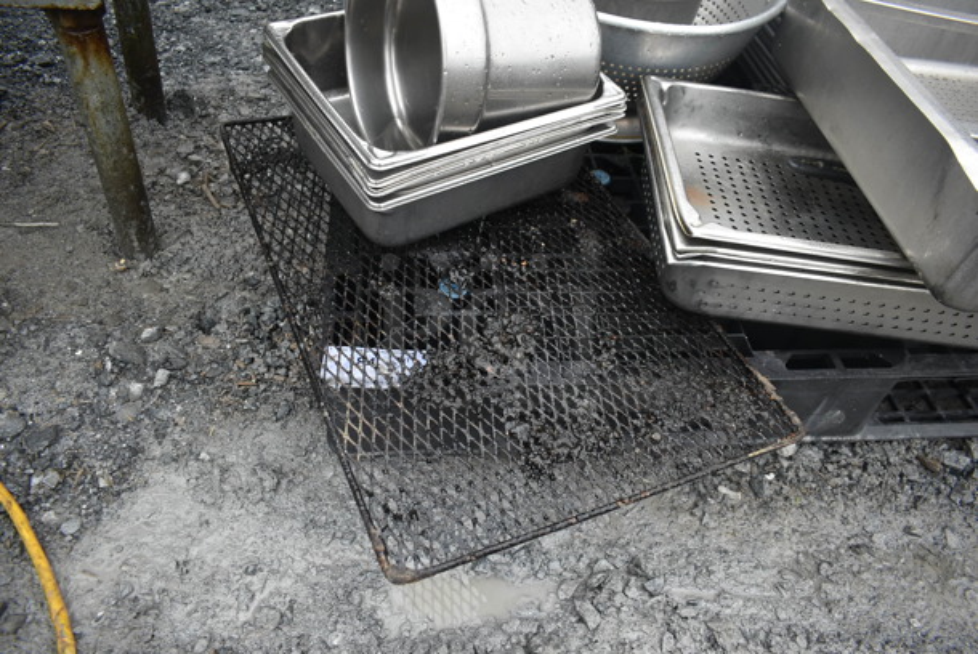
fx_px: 734
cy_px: 327
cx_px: 489
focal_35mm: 27
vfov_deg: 48.0
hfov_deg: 67.3
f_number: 4.5
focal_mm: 18
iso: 100
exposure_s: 1/80
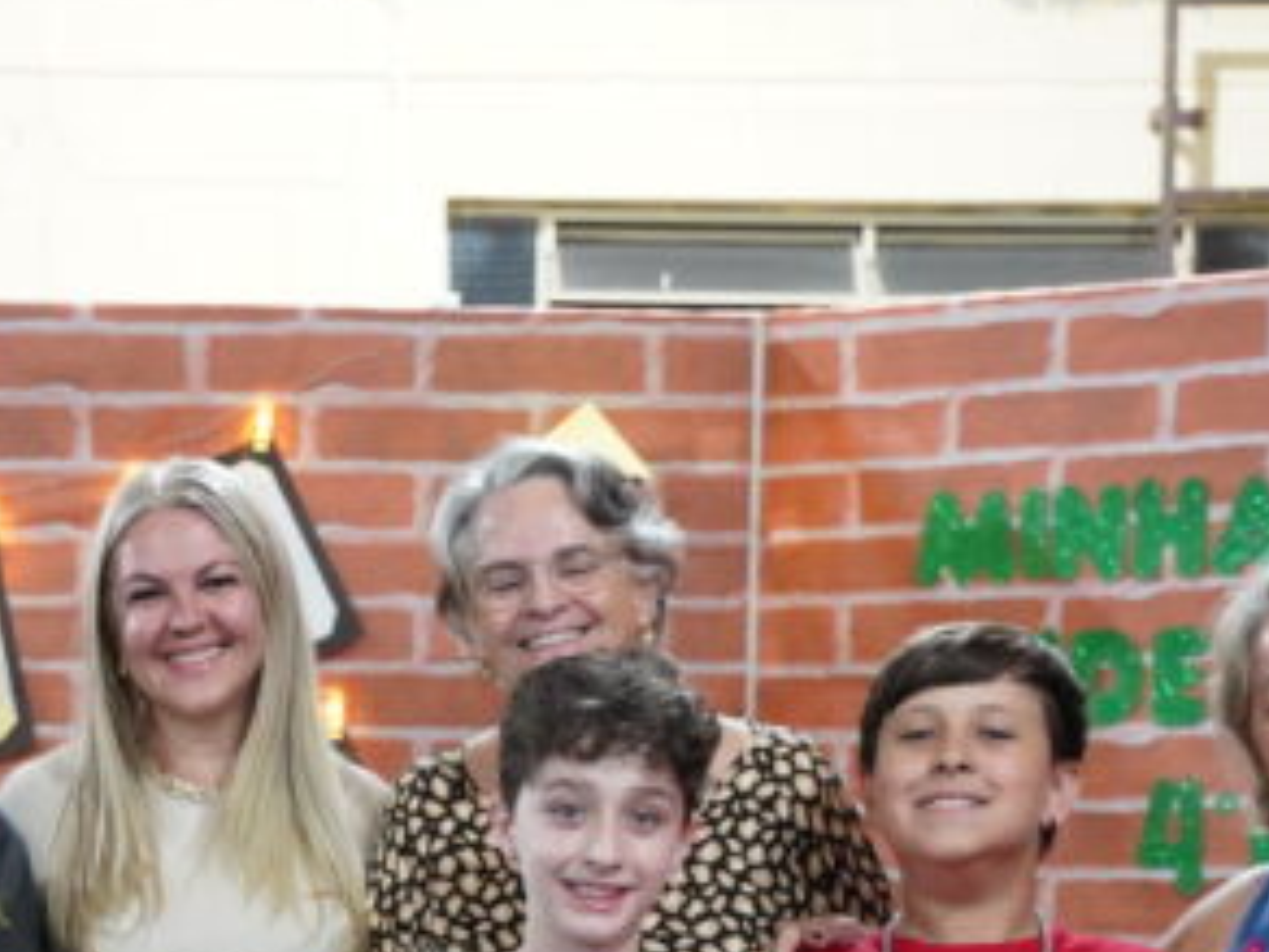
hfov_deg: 14.3
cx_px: -109
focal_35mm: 135
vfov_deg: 10.7
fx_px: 4949
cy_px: 1354
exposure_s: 1/125
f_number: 3.5
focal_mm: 40
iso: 10000
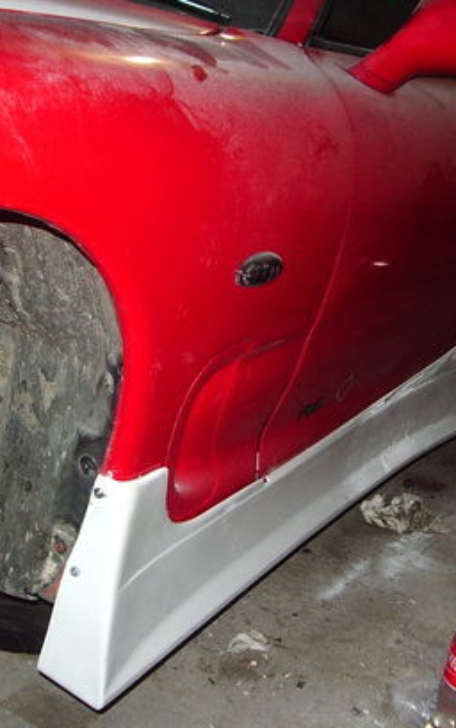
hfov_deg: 22.4
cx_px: 189
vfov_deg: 35.1
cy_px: 356
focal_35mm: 58
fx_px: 1152
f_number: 2.6
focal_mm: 5.8
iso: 100
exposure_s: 1/40
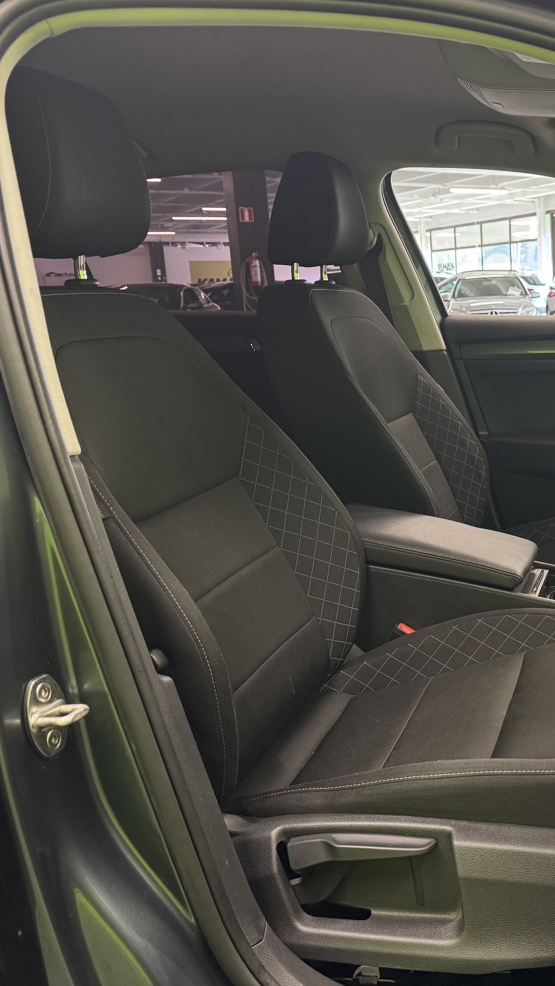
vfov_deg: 56.6
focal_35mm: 35
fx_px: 916
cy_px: 493
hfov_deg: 31.8
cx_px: 519
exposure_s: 1/50
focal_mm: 6.76
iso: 250
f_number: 1.78
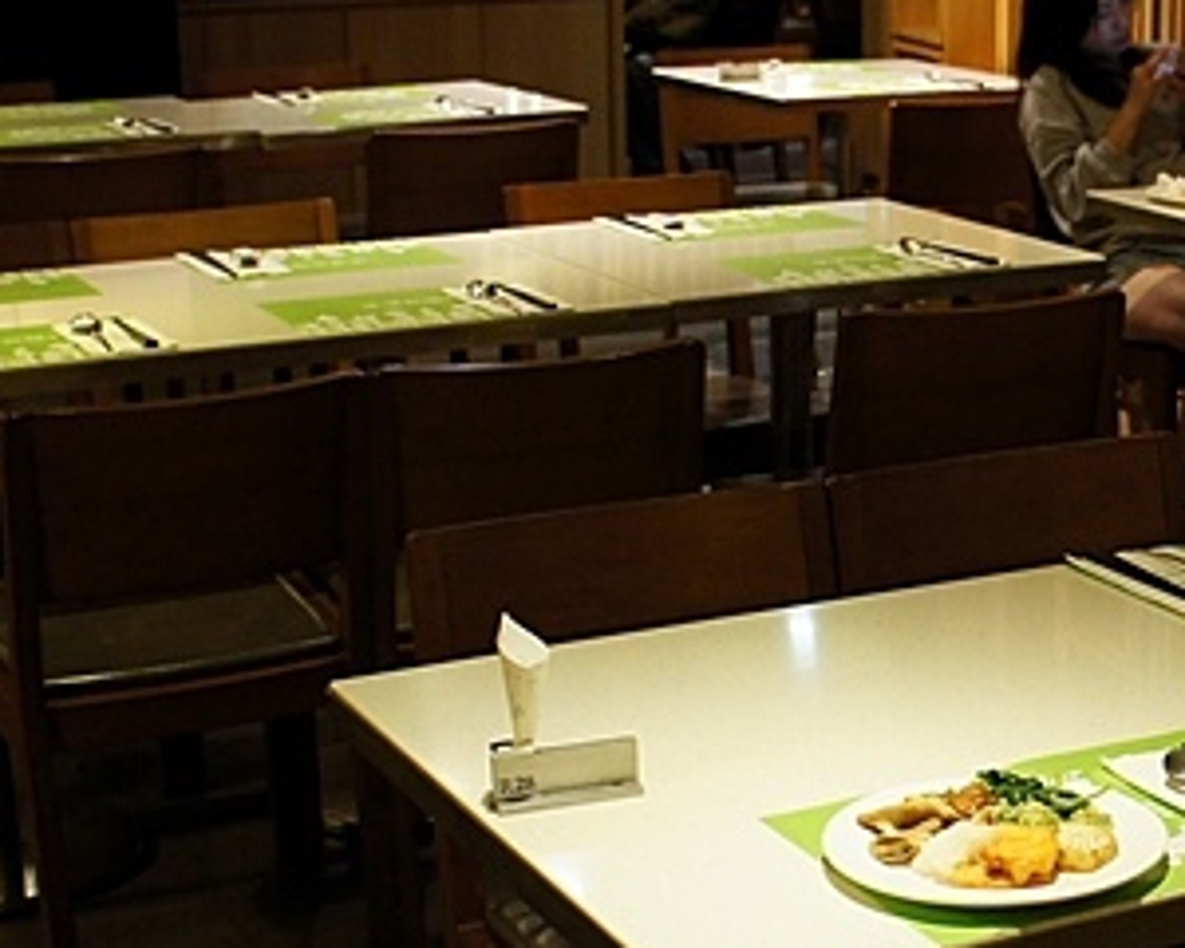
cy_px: 666
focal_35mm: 76
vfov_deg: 20.1
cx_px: 1217
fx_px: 2665
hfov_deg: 23.9
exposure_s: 1/30
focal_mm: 18
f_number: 3.5
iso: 1000
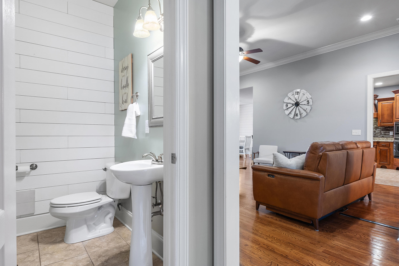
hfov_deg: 81.2
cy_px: 133
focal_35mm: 21
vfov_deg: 59.5
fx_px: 233
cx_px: 200
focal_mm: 14
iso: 250
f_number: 9
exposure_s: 1
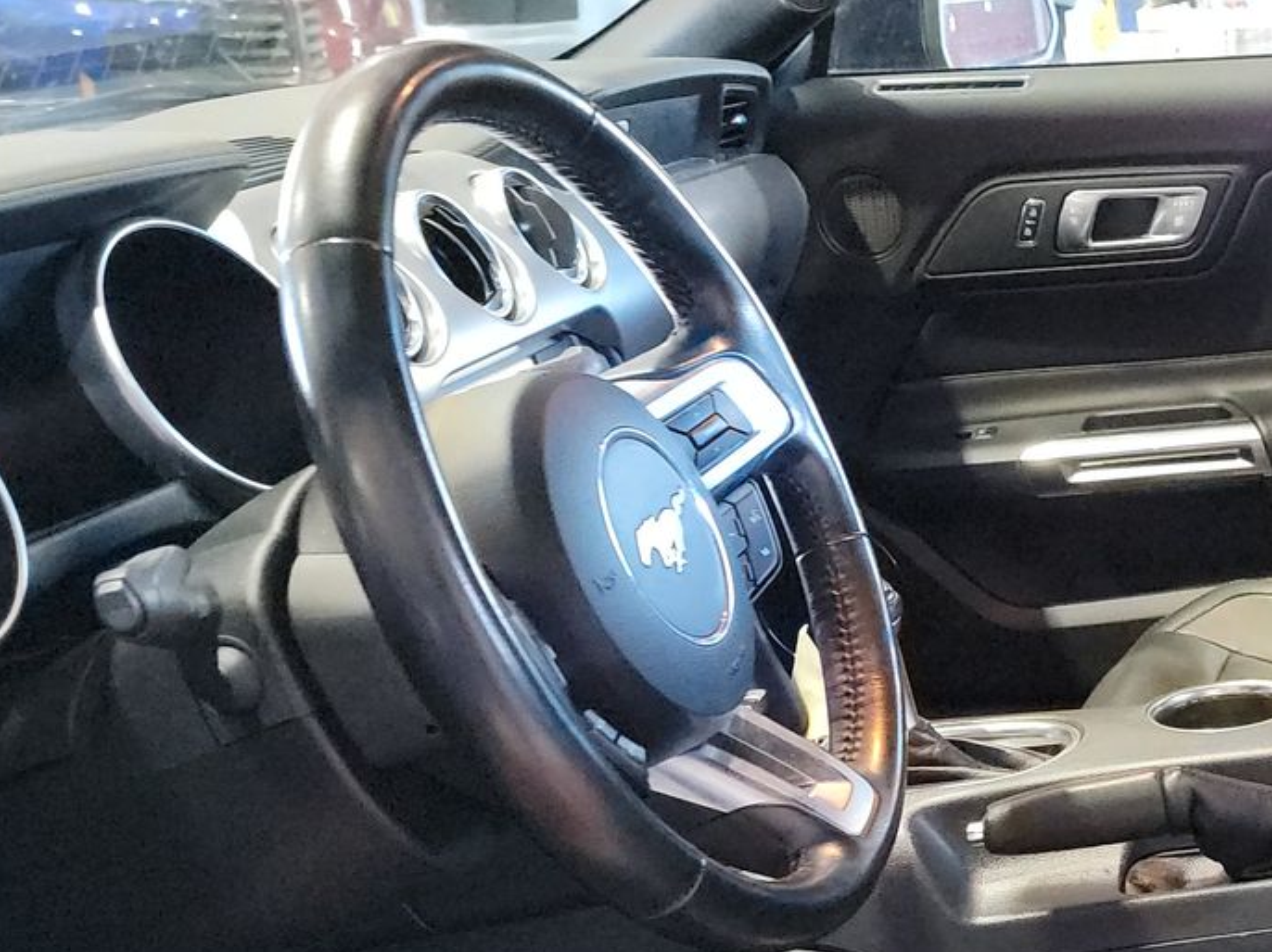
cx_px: 1257
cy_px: 754
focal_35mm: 56
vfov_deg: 25.7
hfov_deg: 31.8
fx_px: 2057
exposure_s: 1/59
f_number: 1.8
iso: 3431
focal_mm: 6.7
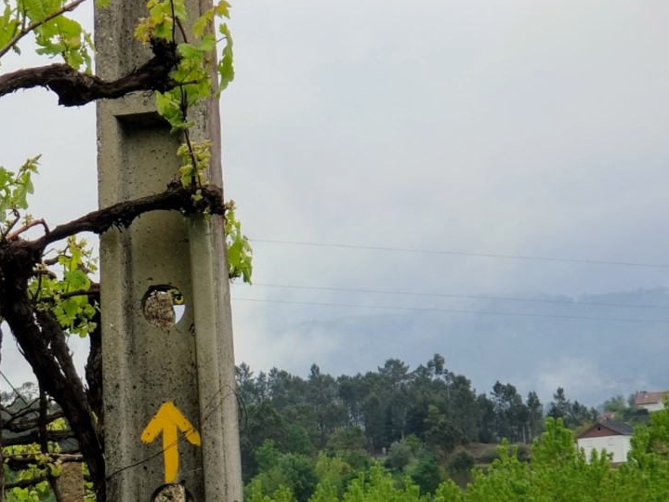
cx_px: 80
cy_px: 416
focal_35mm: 104
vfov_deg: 14.1
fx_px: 2010
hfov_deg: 18.6
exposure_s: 1/239
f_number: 2.4
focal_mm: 6
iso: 25
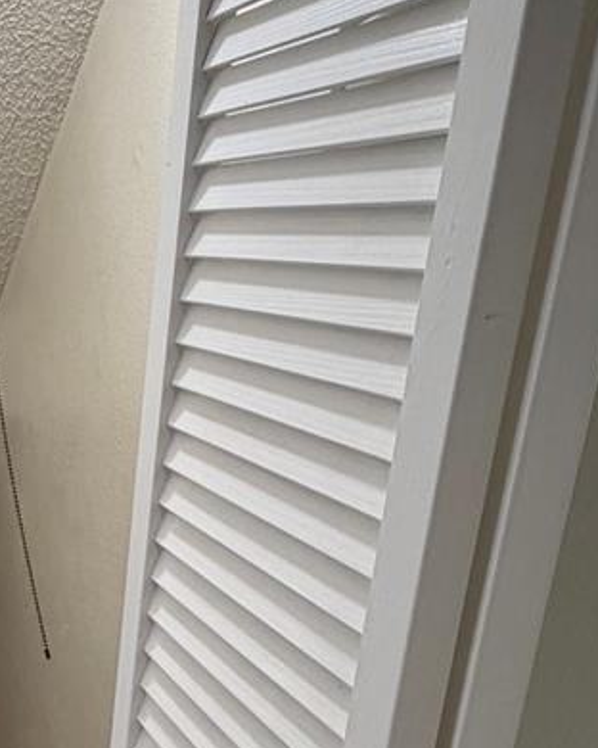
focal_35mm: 42
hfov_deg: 30.9
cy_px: 499
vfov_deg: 43.2
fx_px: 929
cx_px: -96
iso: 200
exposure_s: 1/120
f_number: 2.2
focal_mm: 2.22
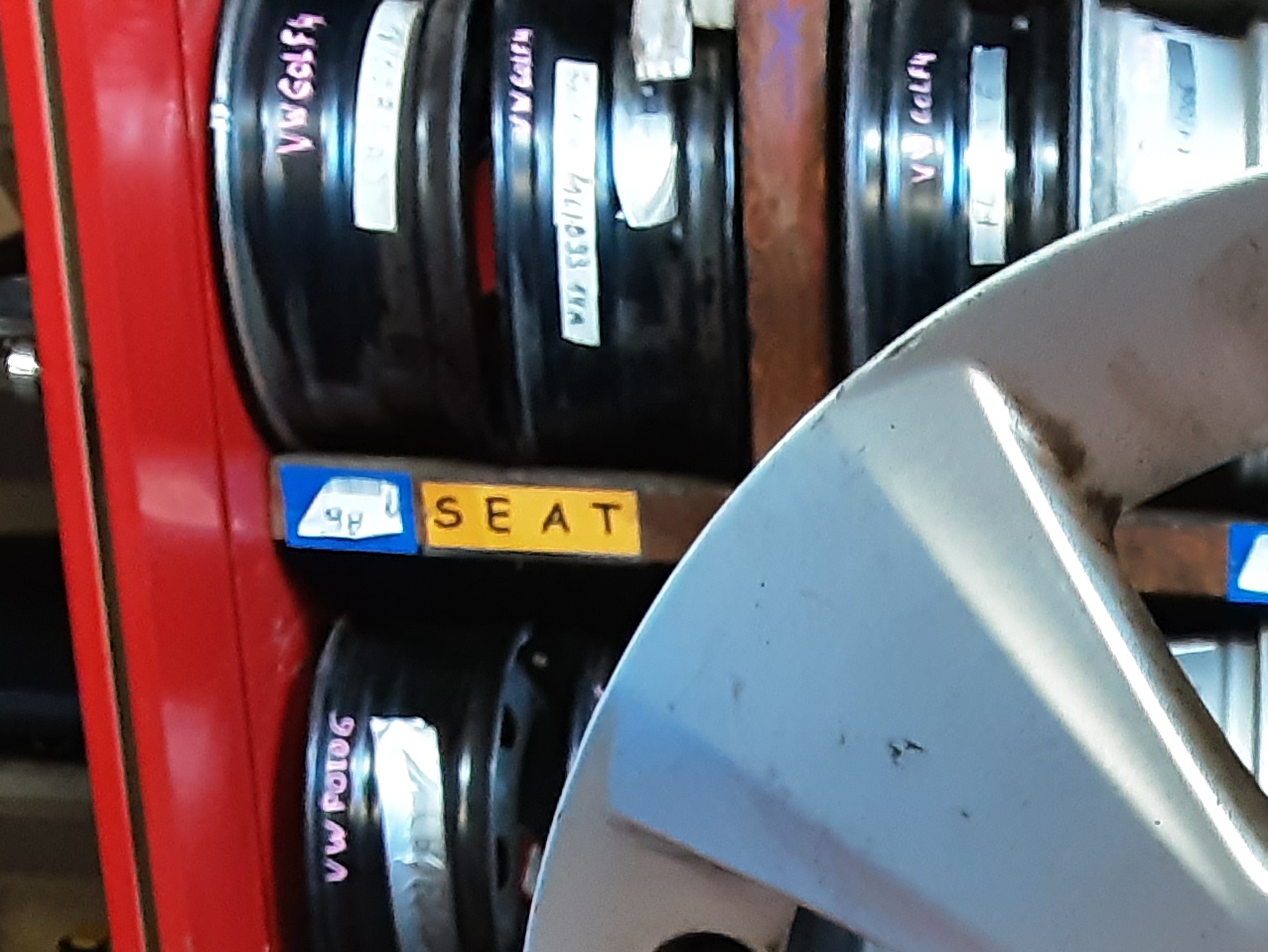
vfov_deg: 19.8
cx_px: 1421
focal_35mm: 69
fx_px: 2528
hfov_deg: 25.9
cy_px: 1198
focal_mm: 2.91
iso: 250
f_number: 1.9
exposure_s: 1/25
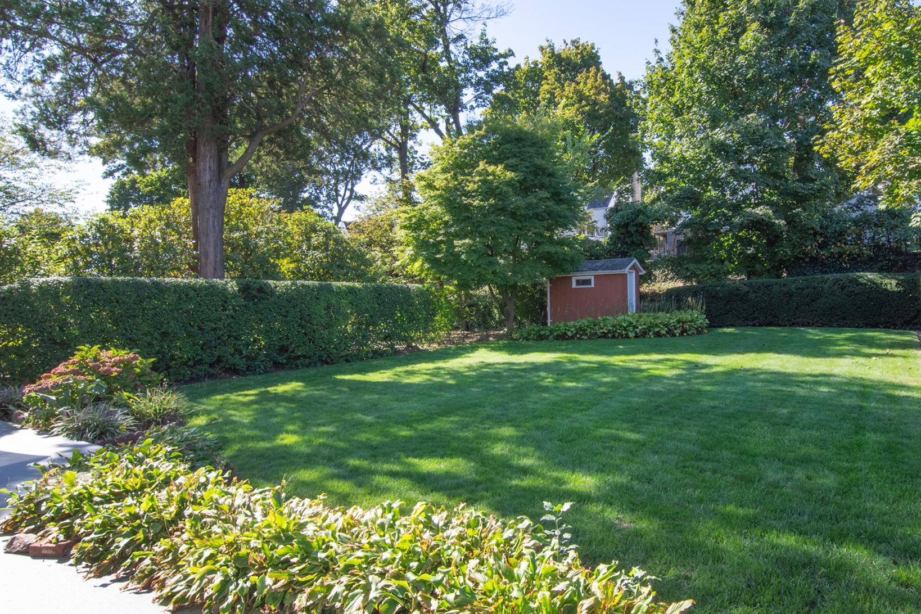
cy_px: 288
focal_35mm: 21
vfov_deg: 60.3
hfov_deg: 81.4
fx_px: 528
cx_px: 544
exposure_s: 1/160
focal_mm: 11
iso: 640
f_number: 14
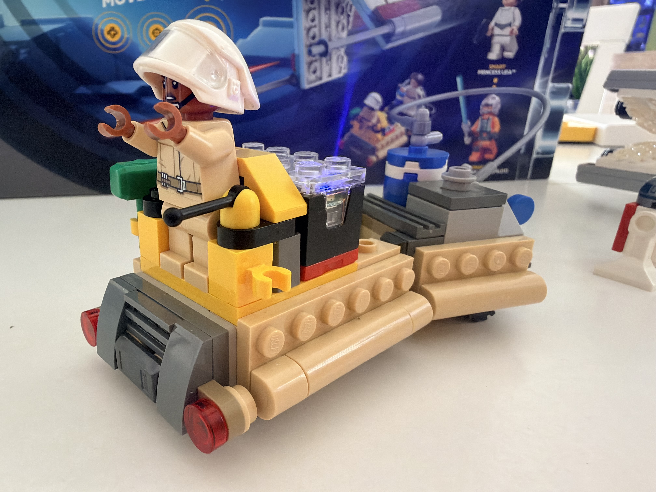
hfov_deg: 71.6
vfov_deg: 56.8
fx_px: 455
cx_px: 328
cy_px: 246
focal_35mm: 24
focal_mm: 2.22
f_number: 2.2
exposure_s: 1/57
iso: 200
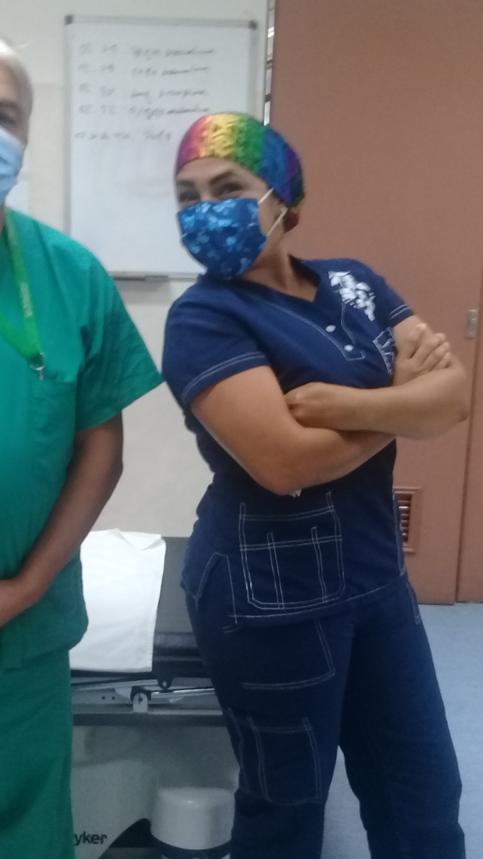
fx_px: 1116
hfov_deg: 24.4
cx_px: 189
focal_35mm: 49
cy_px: 427
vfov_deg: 42.1
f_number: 2.2
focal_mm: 3.3
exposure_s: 1/25
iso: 200
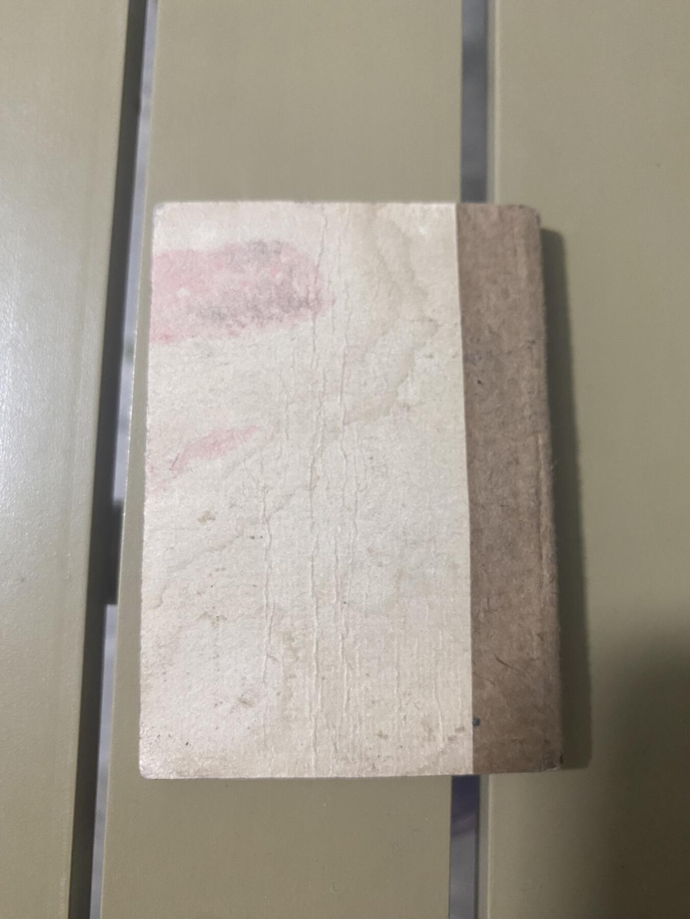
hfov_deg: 53.1
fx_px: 691
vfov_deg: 67.3
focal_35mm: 26
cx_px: 345
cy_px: 460
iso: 200
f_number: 1.8
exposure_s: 1/50
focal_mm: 4.25
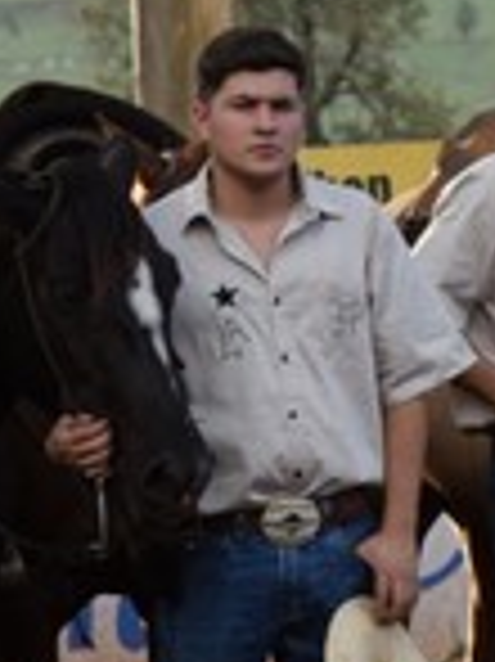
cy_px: -9
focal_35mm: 619
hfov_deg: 2.4
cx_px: 760
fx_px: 11819
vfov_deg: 3.2
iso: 800
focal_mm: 70
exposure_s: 1/800
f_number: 7.1
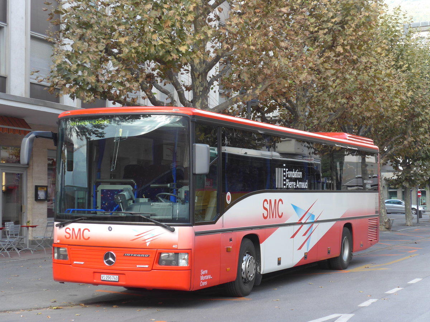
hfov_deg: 27.8
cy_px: 161
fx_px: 870
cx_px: 215
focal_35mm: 70
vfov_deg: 21.0
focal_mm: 14.2
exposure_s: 1/200
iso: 160
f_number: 4.1
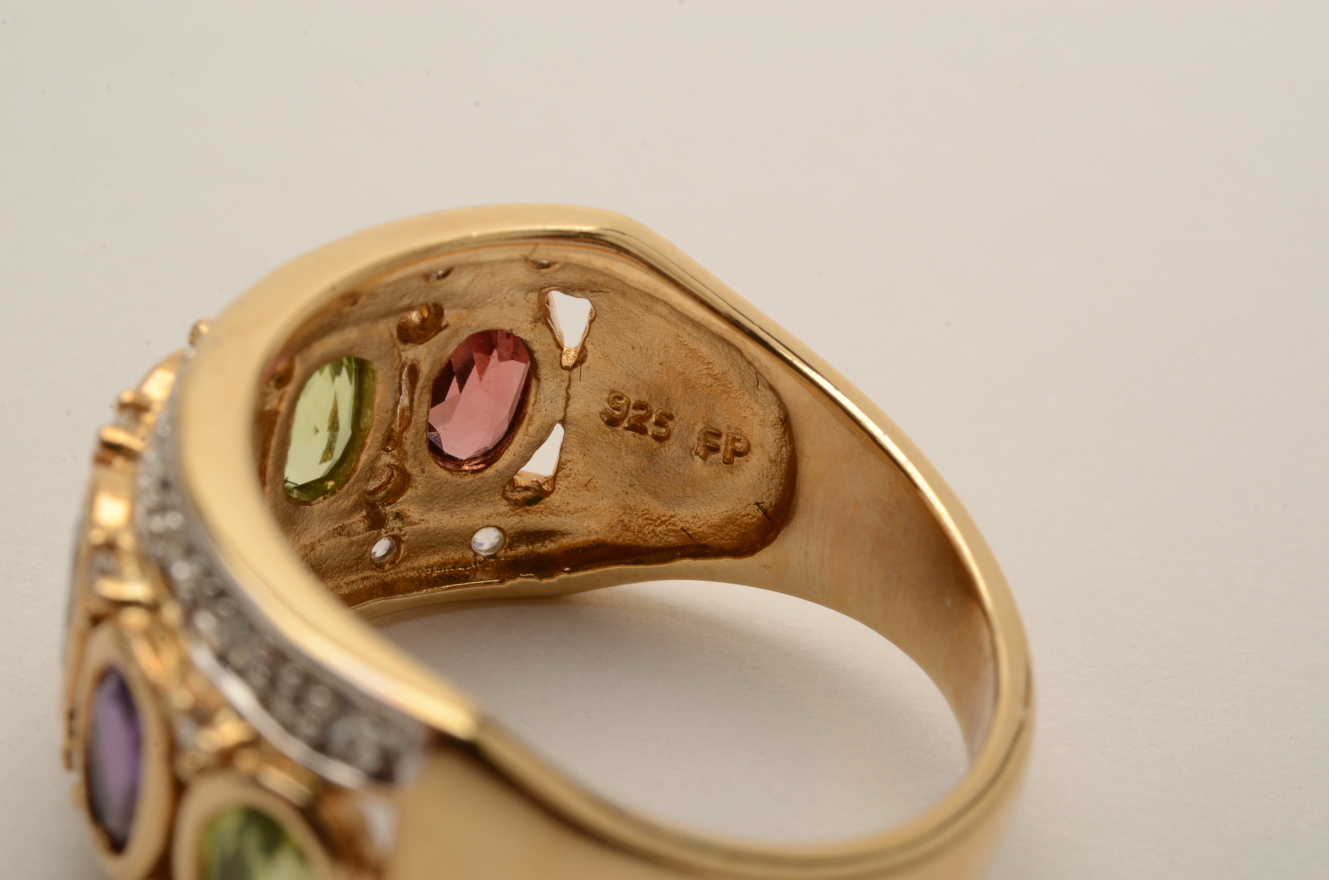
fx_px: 3316
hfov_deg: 22.7
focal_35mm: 90
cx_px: 664
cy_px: 440
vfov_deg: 15.1
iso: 400
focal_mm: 60
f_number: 22
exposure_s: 1/160
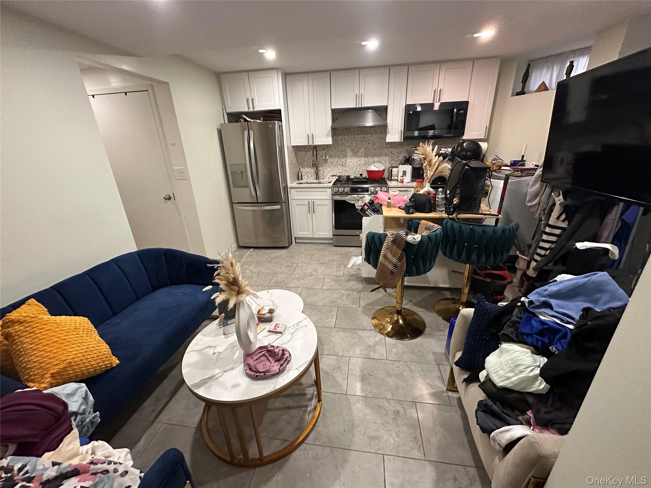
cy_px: 244
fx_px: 263
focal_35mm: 14
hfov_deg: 102.1
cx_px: 326
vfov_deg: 85.7
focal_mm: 2.22
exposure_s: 1/60
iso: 500
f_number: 2.2
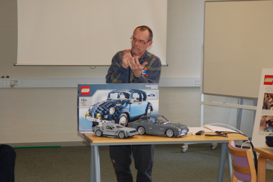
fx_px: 852
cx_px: 136
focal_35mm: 112
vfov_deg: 12.2
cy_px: 91
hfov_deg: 18.2
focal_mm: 75
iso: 400
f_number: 3.8
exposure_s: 1/60
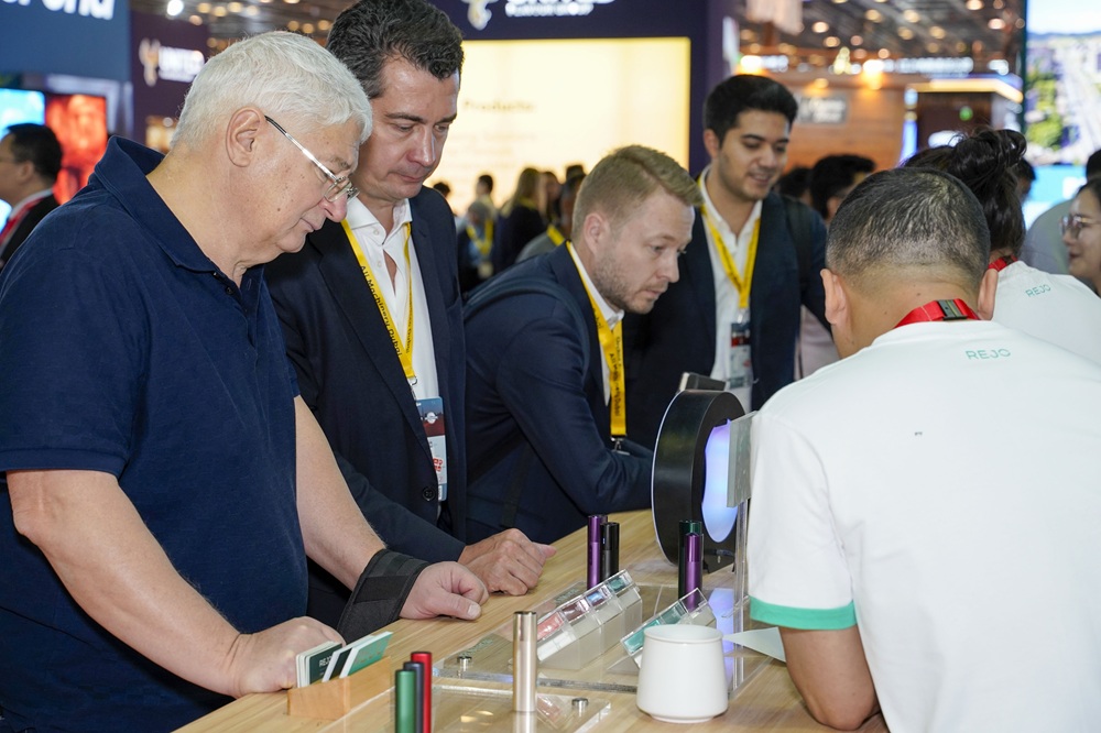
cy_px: 366
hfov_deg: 31.0
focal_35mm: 65
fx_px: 1987
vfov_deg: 20.9
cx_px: 550
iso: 1600
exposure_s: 1/160
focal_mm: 65
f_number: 5.6
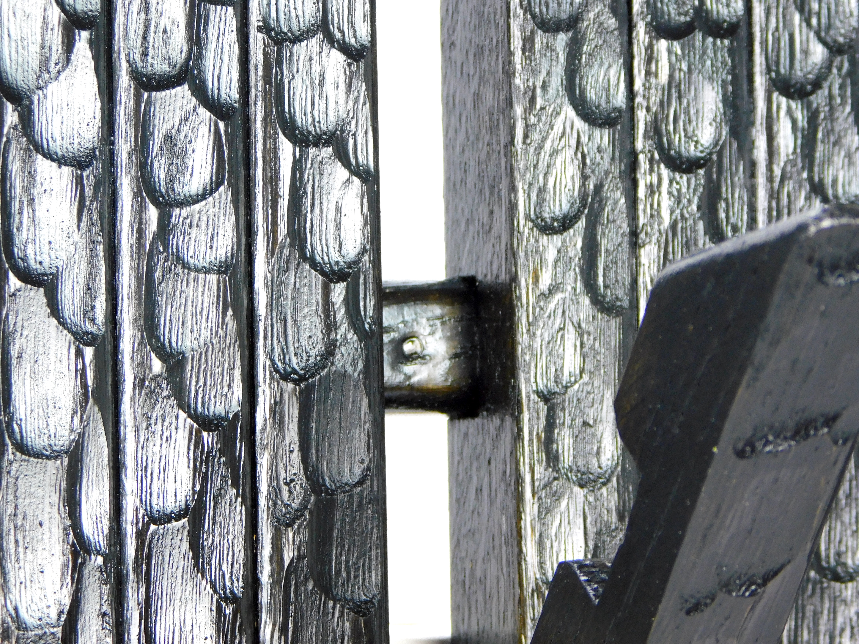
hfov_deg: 13.3
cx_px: 430
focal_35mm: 148
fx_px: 3673
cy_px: 322
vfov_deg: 10.0
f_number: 5.1
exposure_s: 1/30
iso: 200
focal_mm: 26.3
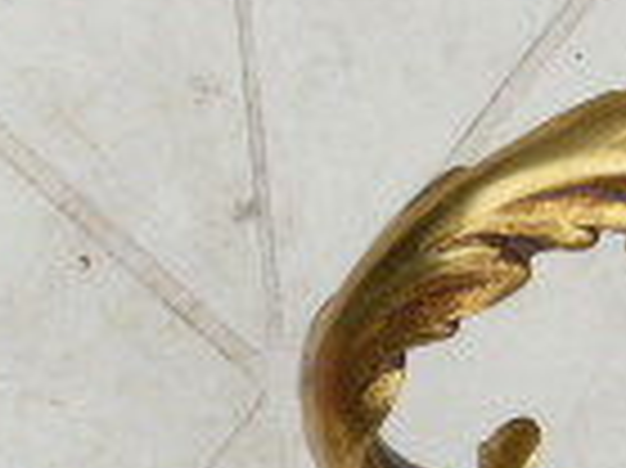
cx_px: 518
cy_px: 612
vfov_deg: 11.2
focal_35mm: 129
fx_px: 2331
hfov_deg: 15.2
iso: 400
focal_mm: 4.6
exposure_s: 1/160
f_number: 8
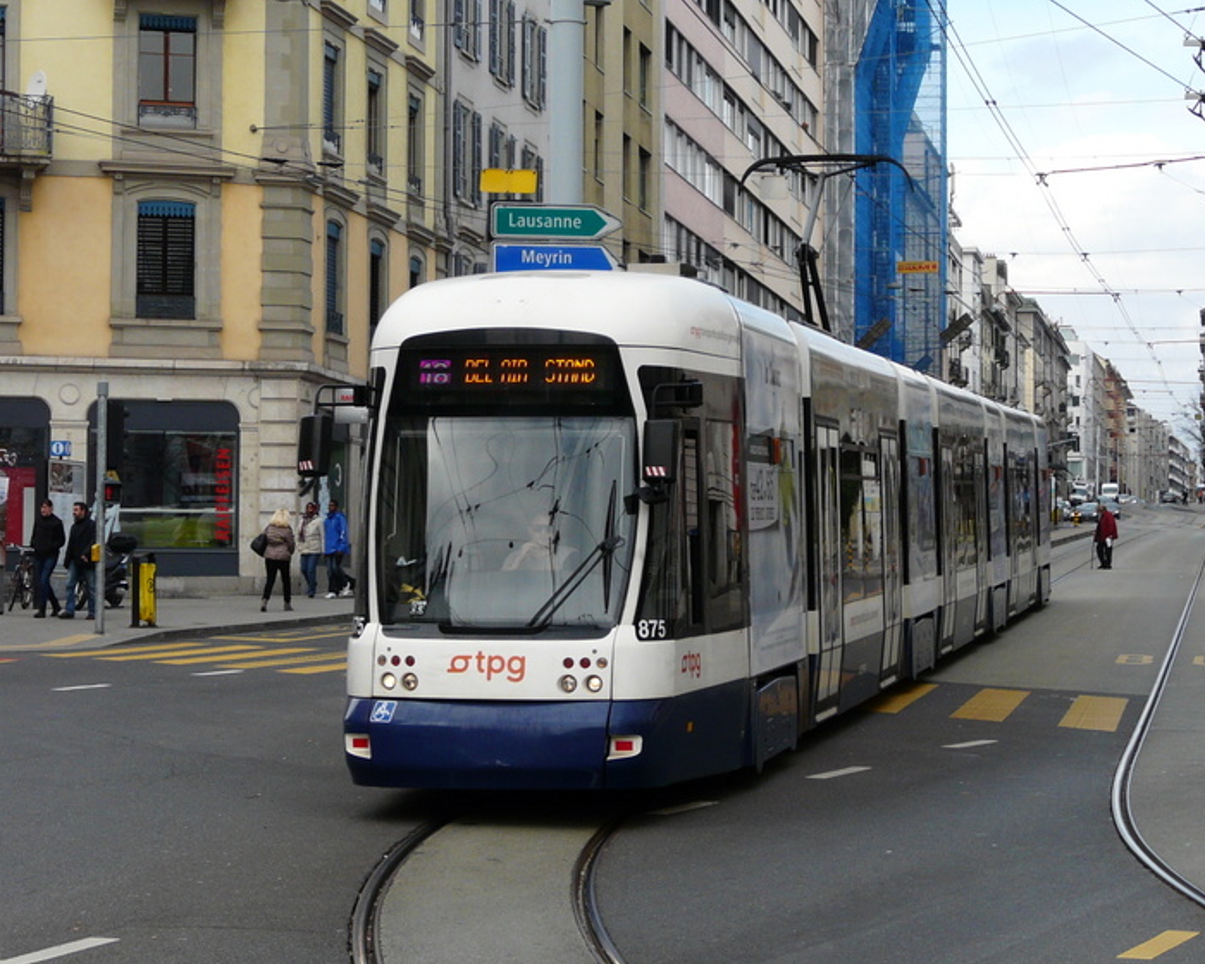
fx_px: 3281
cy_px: 460
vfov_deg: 16.7
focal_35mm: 92
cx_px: 652
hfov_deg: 20.8
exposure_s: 1/250
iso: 100
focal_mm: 10.8
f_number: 4.5
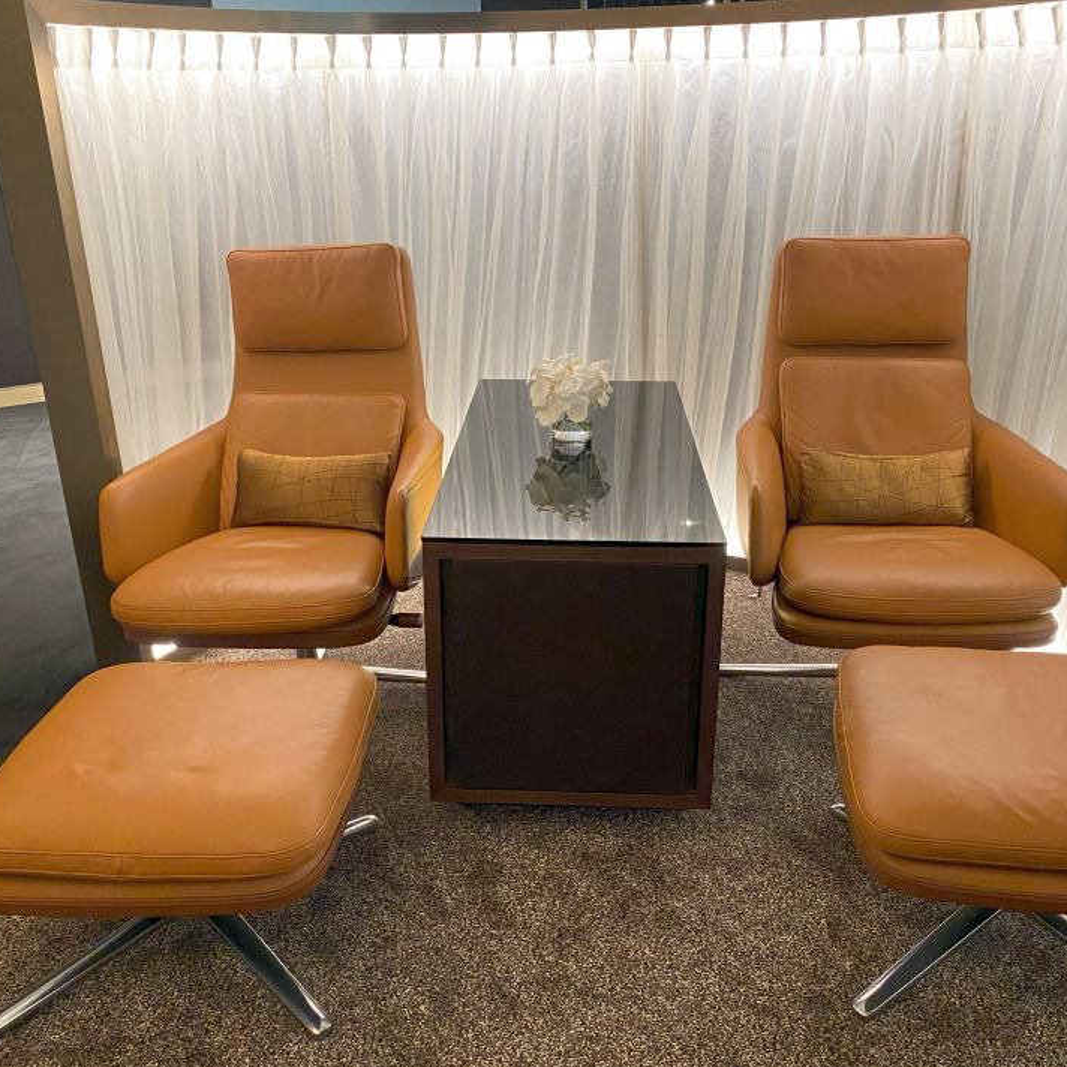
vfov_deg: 52.5
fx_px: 1081
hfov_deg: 52.5
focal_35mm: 31
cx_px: 542
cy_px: 538
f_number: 1.8
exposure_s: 1/54
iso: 500
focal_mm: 4.25
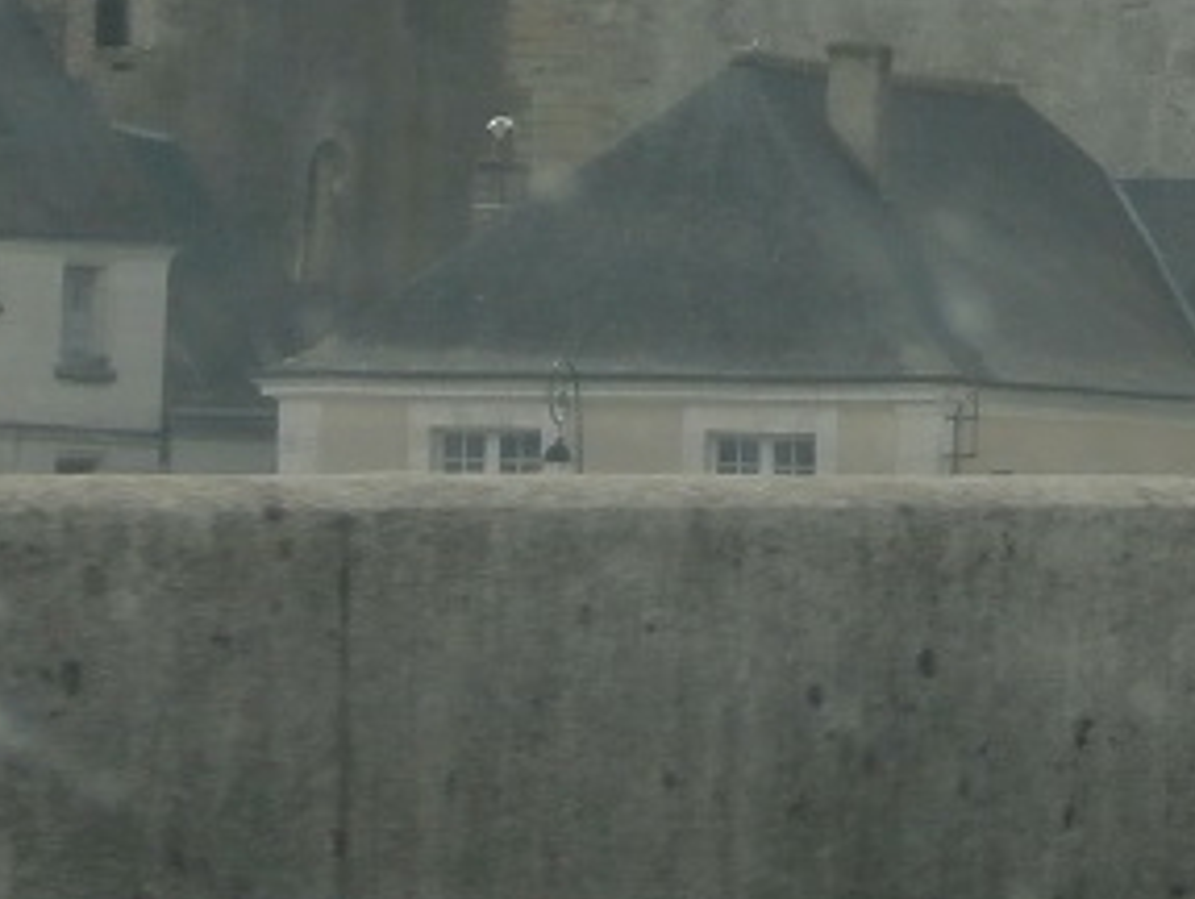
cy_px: -304
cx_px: 1682
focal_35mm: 392
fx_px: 13549
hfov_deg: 5.0
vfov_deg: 3.8
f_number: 5.4
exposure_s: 1/500
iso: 100
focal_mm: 19.54
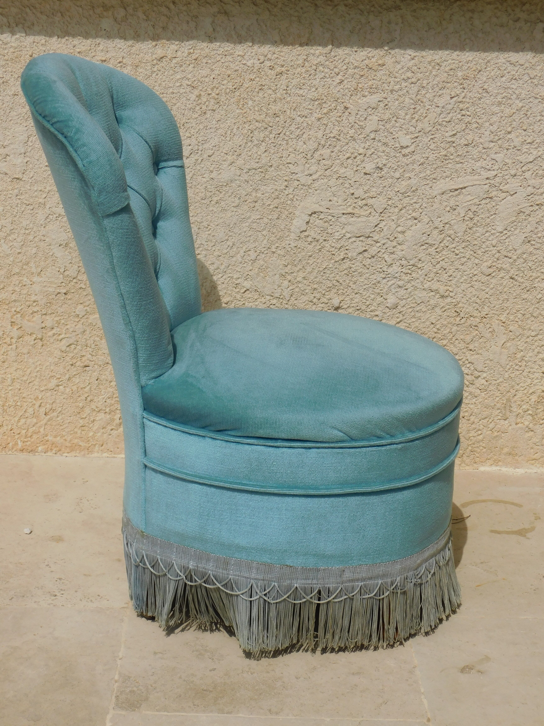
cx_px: 272
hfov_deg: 24.8
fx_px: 1236
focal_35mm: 59
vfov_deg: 32.7
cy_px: 363
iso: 125
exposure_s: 1/640
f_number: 8
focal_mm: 10.4
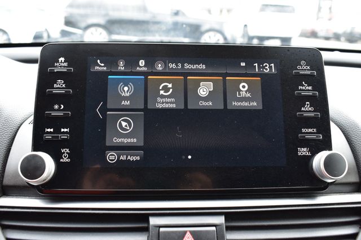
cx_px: 180
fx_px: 361
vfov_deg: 36.8
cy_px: 120
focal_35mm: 36
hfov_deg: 53.2
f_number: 7.1
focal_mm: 24
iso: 400
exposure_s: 1/25
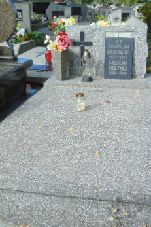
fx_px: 302
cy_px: 128
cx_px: 85
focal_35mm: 48
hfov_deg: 28.0
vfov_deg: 41.1
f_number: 3
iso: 80
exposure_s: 1/500
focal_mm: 4.5
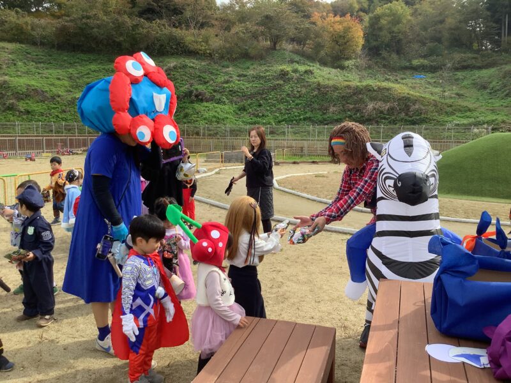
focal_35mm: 31
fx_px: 458
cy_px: 192
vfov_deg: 45.4
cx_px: 256
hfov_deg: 58.4
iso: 25
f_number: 2.4
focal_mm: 3.3
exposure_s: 1/525
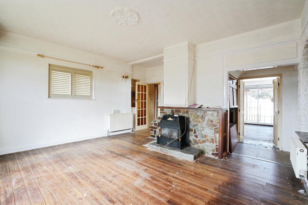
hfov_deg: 96.7
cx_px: 154
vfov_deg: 73.8
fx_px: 137
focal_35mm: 16
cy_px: 102
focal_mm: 16
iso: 800
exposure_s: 1/20
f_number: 9
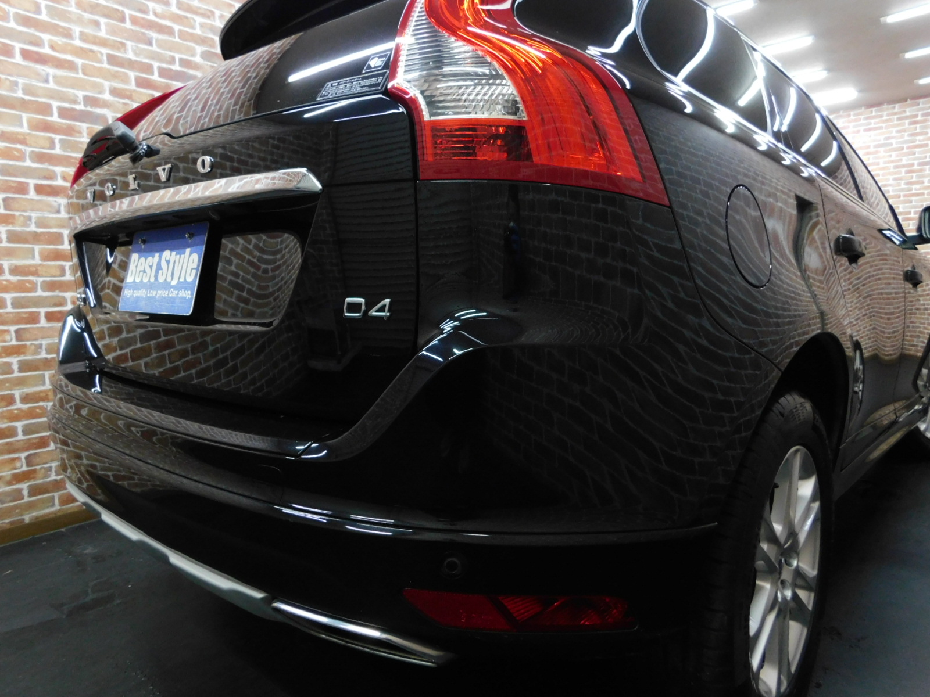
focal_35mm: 23
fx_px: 618
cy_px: 348
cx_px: 465
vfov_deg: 58.9
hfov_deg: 73.9
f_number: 3
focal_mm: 4
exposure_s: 1/30
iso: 320
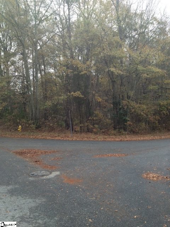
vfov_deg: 52.6
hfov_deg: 40.7
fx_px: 229
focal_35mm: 35
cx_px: 85
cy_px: 114
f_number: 2.4
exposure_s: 1/149
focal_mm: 4.28
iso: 50
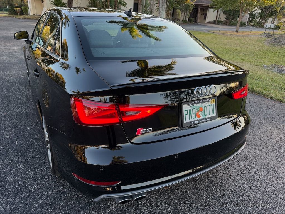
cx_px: 142
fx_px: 198
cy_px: 107
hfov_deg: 71.6
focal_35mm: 24
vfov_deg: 56.8
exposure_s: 1/204
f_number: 1.78
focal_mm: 6.76
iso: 125
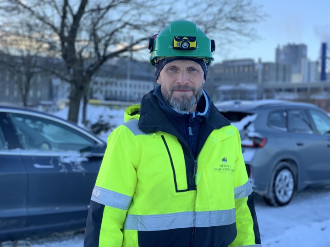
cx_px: 165
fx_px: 496
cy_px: 124
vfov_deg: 28.0
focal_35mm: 52
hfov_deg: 36.8
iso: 16
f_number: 2.4
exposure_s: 1/122
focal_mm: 6
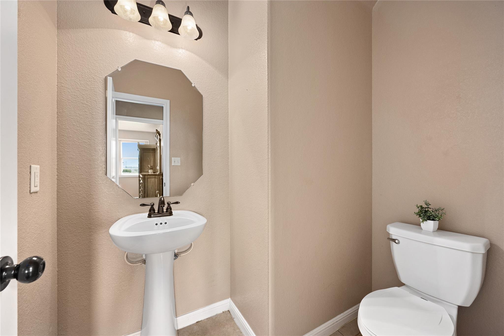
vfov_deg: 81.2
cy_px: 168
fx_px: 196
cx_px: 252
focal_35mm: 14
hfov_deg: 104.3
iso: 800
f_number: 8
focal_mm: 14
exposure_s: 1/2.5
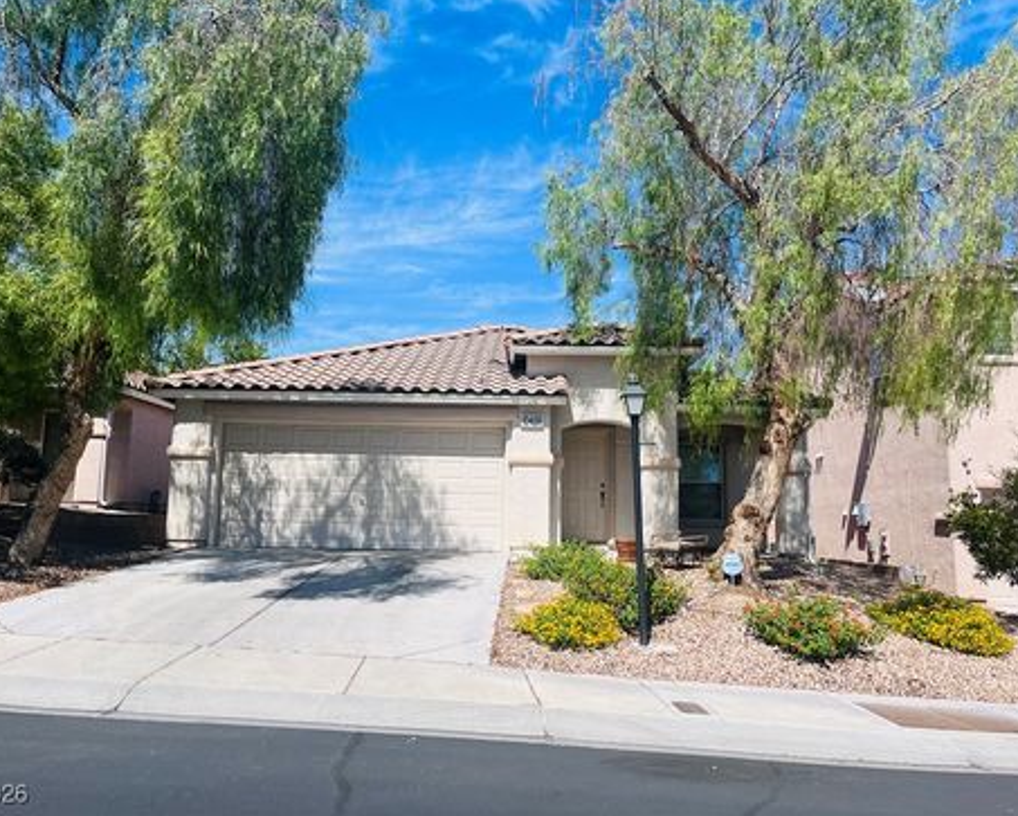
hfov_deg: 62.1
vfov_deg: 51.6
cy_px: 397
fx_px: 844
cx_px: 479
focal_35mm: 28
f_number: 1.6
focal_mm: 5.1
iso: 50
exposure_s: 1/4310
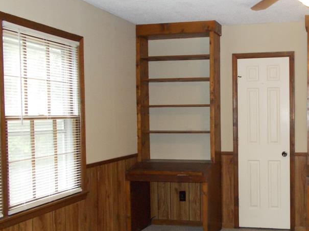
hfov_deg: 41.7
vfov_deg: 32.8
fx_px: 393
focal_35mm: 44
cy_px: 128
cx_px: 233
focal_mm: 4.6
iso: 320
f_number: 3.2
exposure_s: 1/25
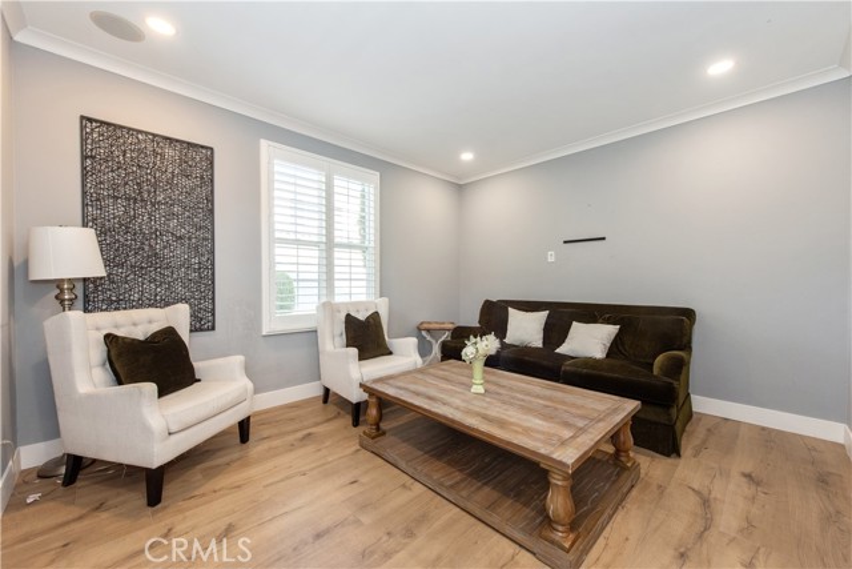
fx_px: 331
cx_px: 426
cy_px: 284
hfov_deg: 104.2
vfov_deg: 81.2
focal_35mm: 14
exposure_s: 1/100
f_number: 5
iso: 800
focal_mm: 14
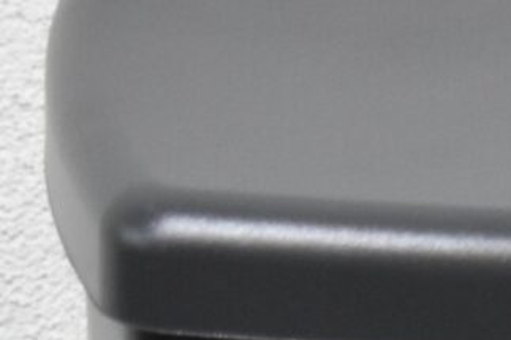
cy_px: 894
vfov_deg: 2.5
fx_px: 7589
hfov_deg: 3.8
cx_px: 975
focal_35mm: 535
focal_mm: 45
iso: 1000
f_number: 5
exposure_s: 1/125
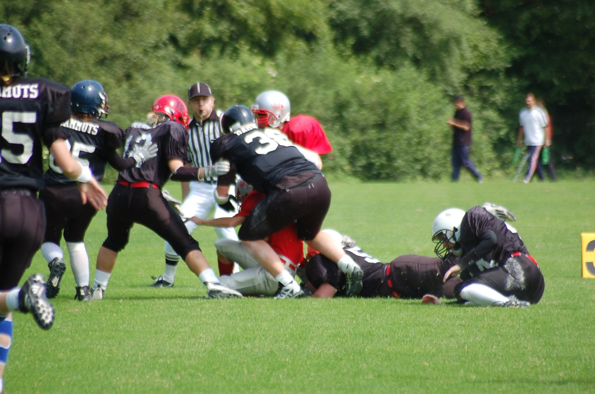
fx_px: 7423
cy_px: 197
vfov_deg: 3.0
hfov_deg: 4.6
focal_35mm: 450
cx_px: 298
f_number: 5.6
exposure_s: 1/640
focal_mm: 300
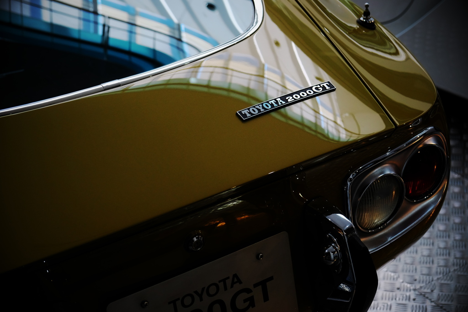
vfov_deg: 19.7
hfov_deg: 29.3
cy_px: 156
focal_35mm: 69
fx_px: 897
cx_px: 234
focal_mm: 46.3
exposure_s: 1/50
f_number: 4
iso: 320
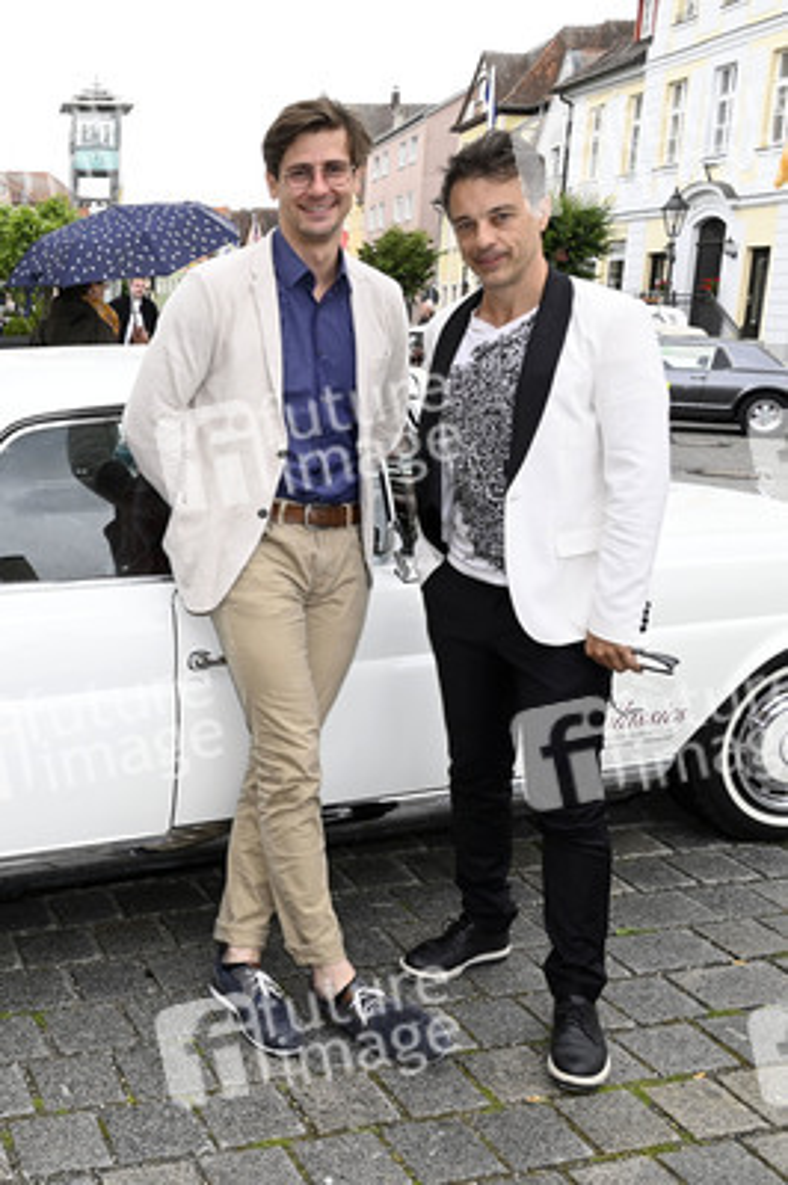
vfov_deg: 73.8
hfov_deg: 53.1
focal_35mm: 24
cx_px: 394
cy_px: 592
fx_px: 789
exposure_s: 1/160
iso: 320
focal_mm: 24
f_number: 6.3
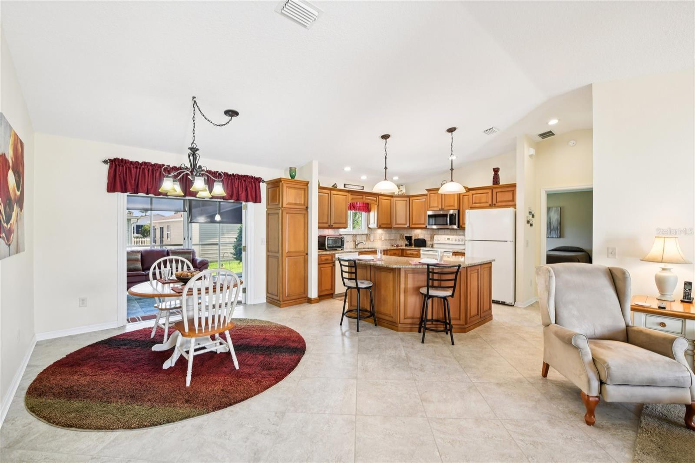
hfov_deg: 104.3
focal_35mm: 14
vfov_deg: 81.2
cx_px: 348
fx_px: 270
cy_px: 232
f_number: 8
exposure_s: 1/13
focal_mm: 14
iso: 400
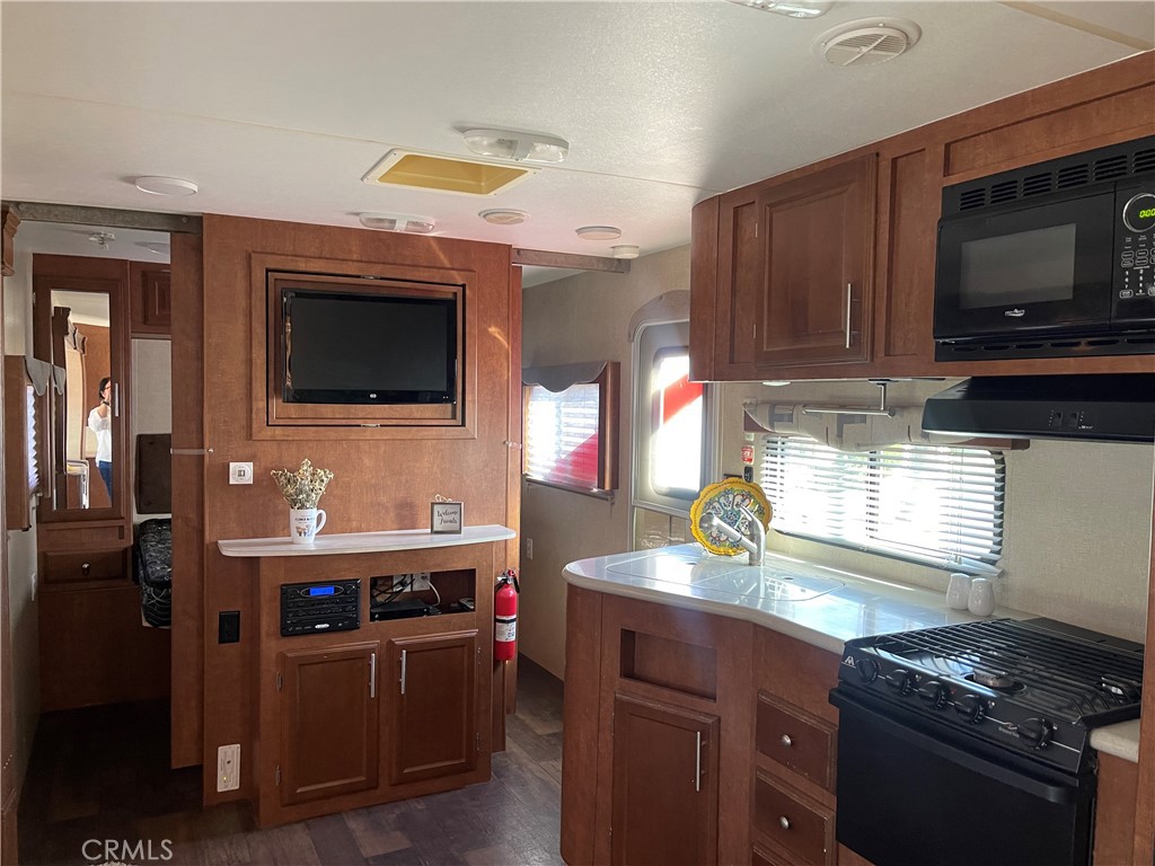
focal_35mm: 25
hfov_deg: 69.4
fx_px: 834
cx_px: 578
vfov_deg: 54.9
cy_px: 433
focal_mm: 5.1
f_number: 1.6
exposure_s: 1/60
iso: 250
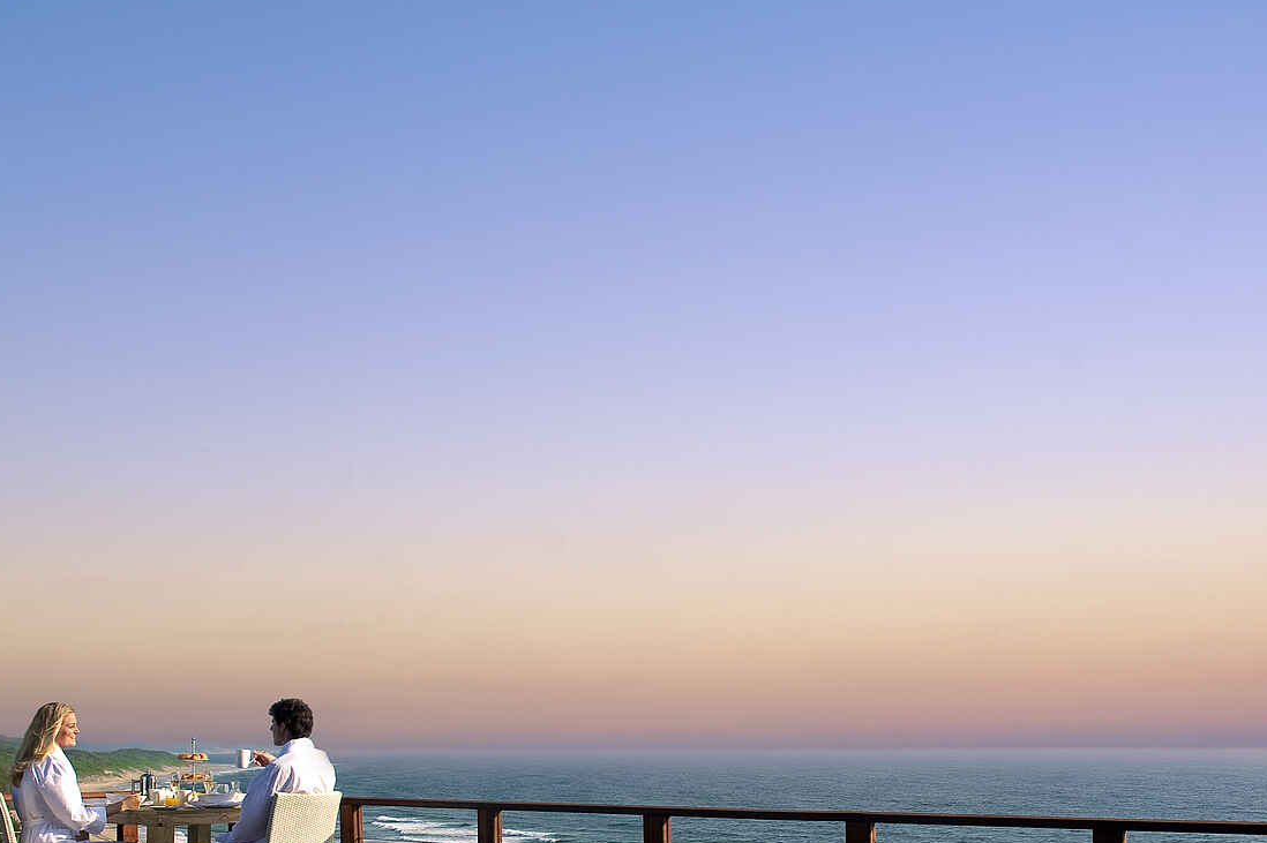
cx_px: 653
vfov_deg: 26.4
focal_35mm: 51
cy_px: 383
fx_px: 1794
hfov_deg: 38.9
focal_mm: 35
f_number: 5.6
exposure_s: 1/125
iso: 200
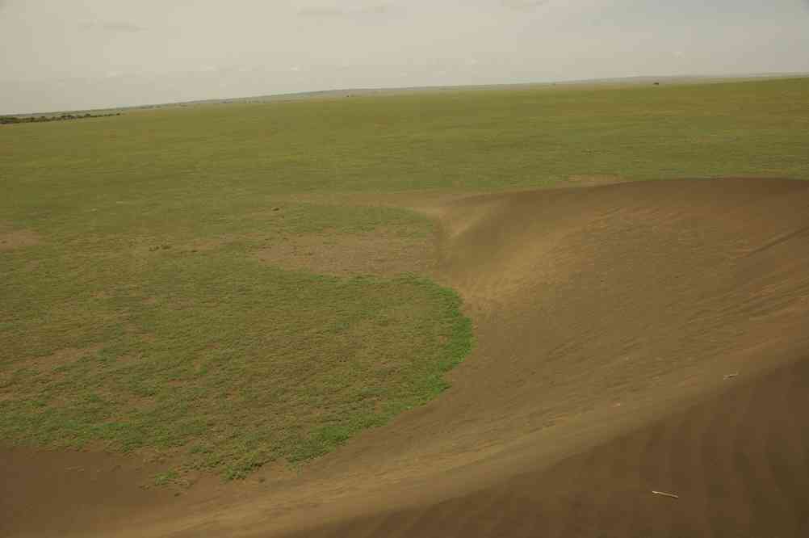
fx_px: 741
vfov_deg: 39.9
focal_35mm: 33
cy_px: 269
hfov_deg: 57.3
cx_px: 404
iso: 100
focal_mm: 21.8
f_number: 6.7
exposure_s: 1/250
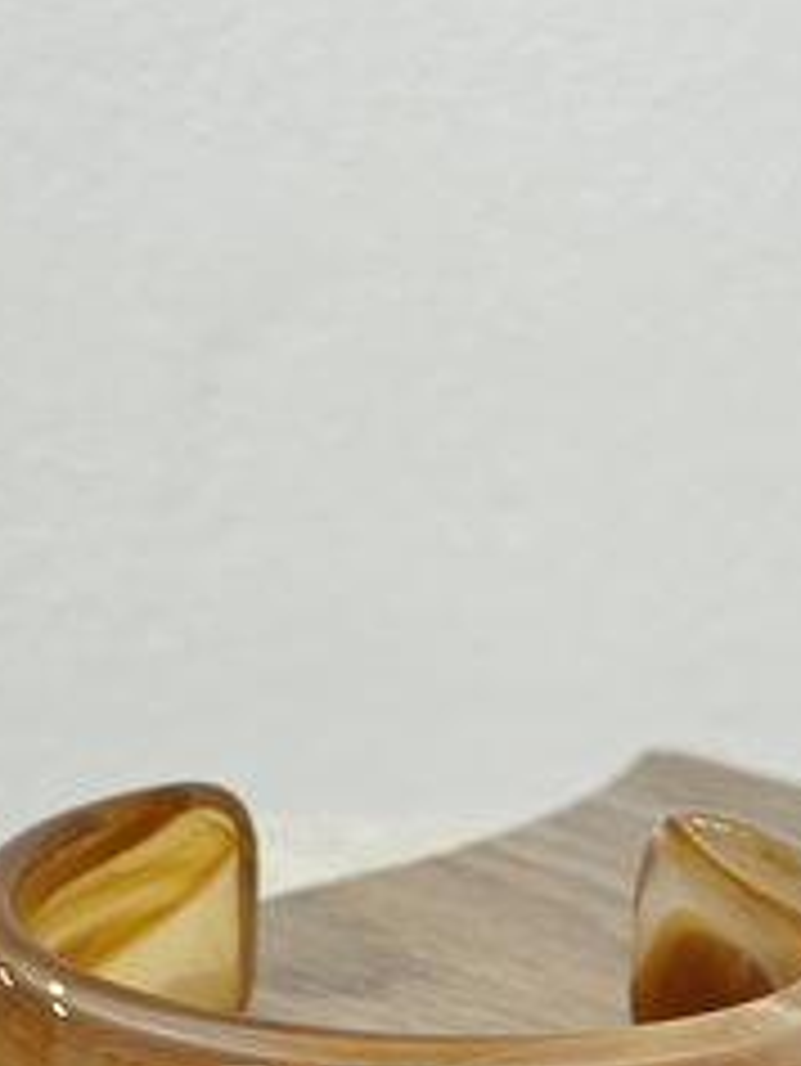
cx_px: 400
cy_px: 929
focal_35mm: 108
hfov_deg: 13.7
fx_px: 3329
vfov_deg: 18.0
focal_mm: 6.76
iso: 200
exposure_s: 1/33
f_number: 1.78
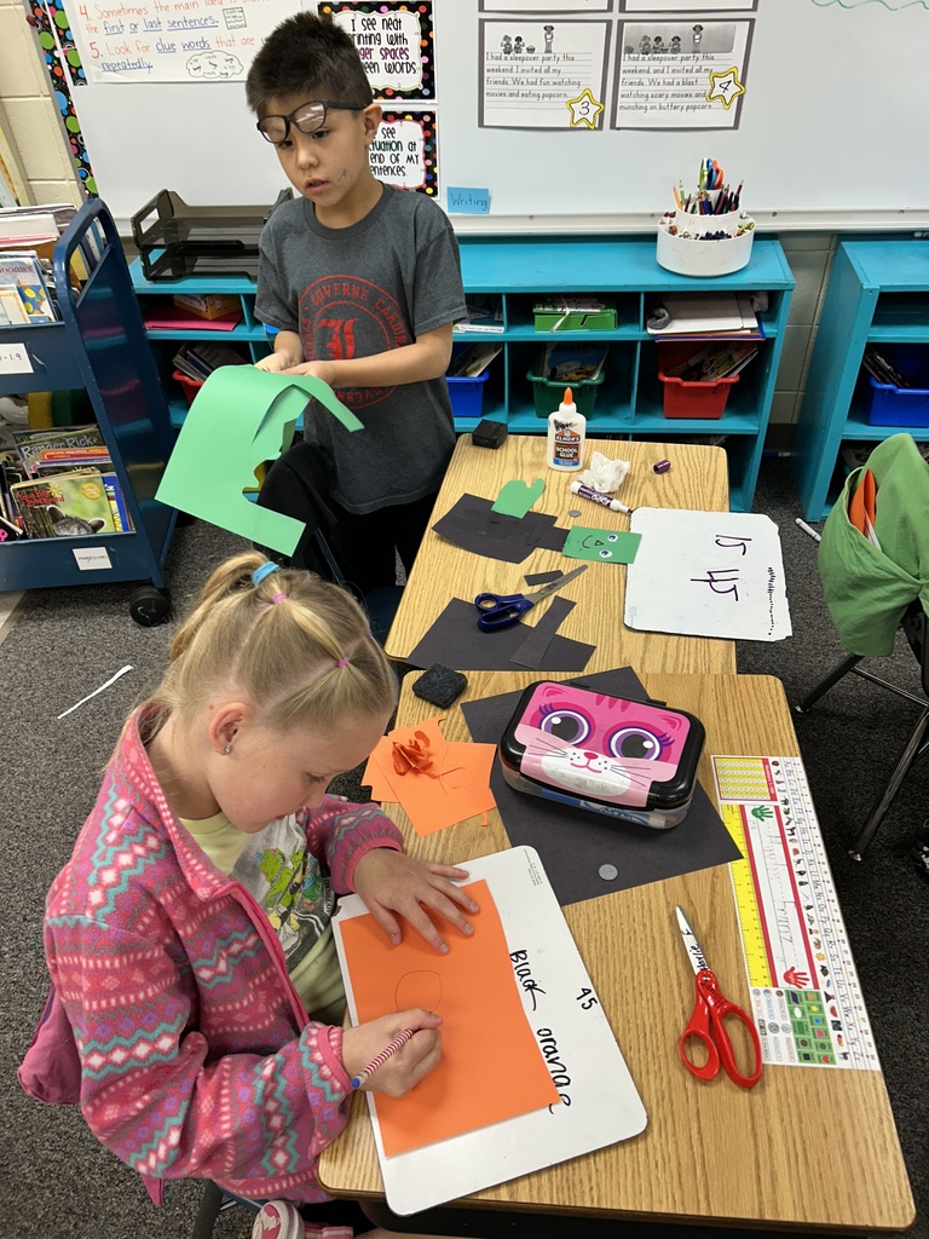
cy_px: 620
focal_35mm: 26
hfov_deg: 53.1
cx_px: 464
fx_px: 930
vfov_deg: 67.3
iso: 100
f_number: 1.5
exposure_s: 1/120
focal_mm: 5.7
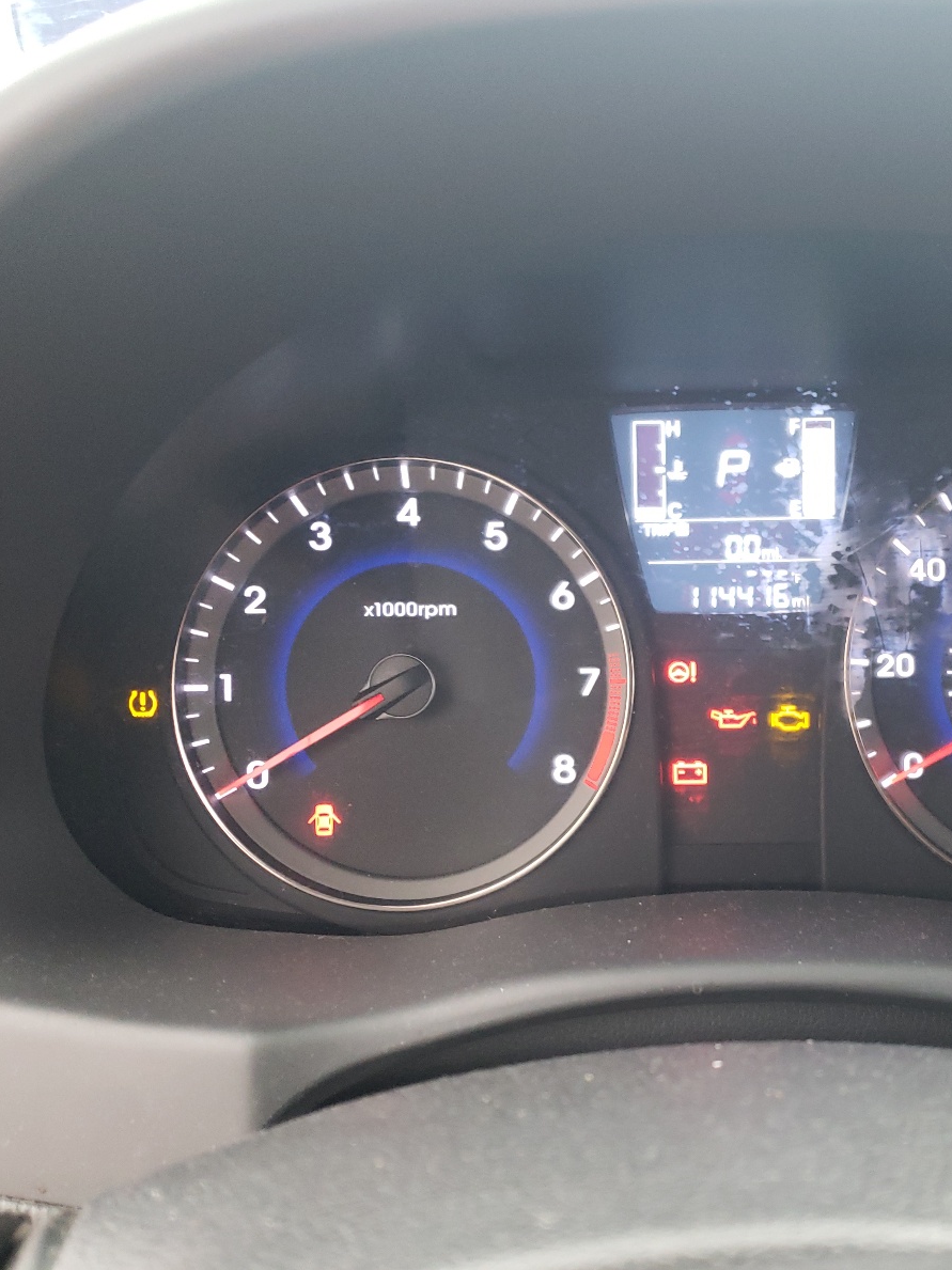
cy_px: 630
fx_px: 1284
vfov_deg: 52.6
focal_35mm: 35
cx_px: 699
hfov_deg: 39.7
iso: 289
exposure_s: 1/30
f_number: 1.5
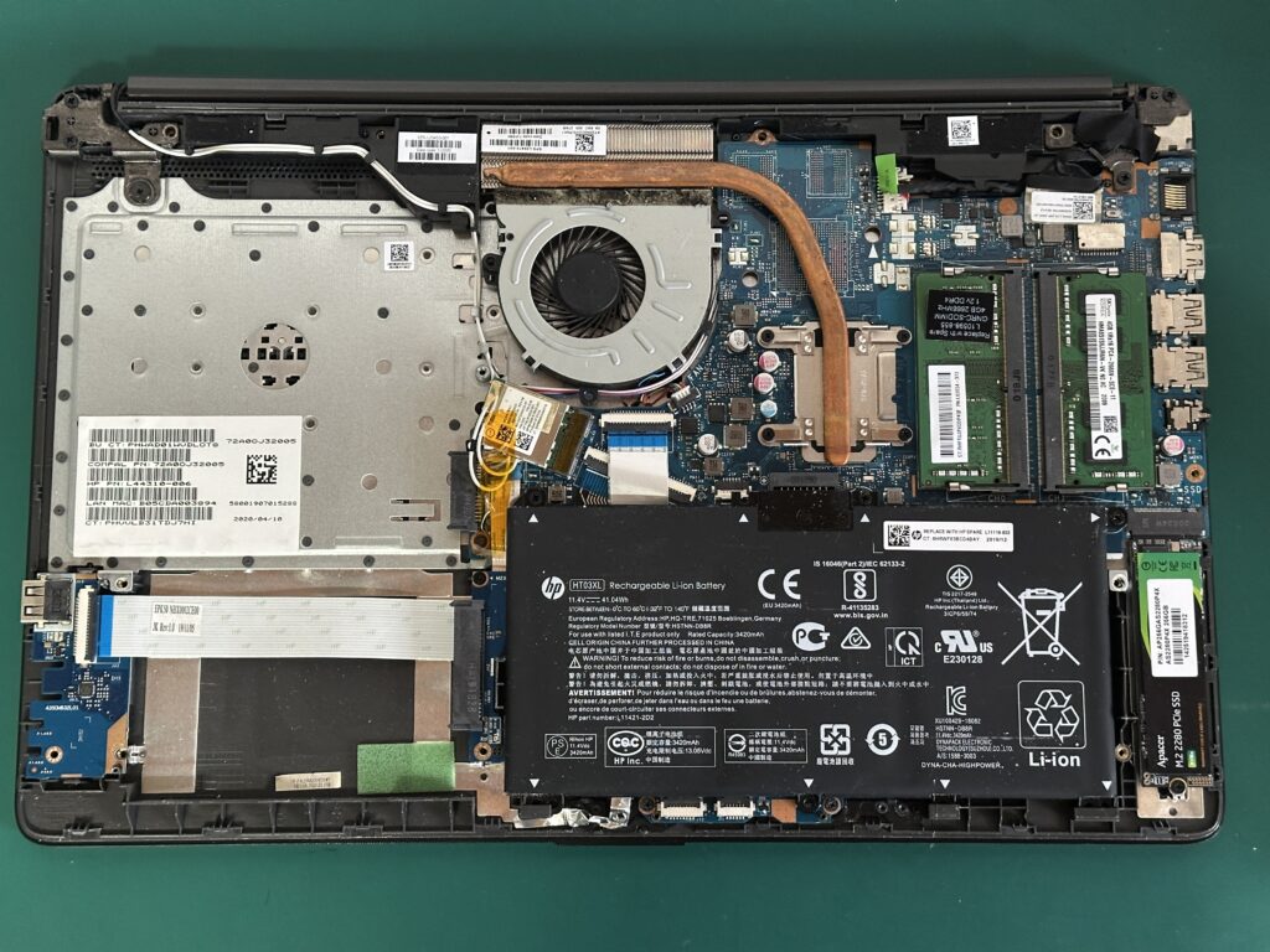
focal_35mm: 48
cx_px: 635
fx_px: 1761
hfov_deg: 39.7
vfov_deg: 30.3
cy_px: 476
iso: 400
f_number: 1.78
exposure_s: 1/33
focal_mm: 6.86
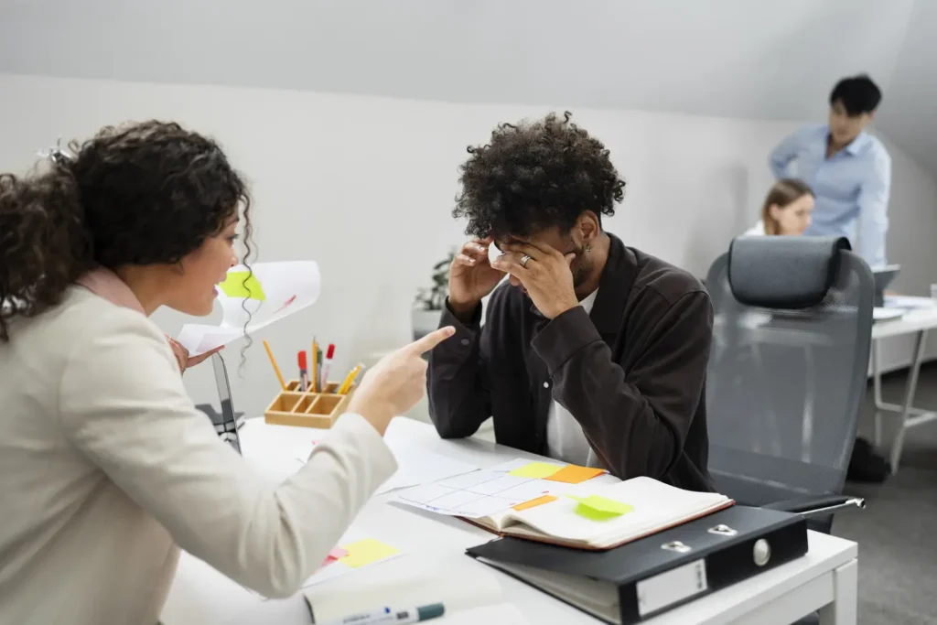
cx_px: 468
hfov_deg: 54.4
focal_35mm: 35
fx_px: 911
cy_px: 312
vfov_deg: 37.9
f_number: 2
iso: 640
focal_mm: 35
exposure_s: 1/320
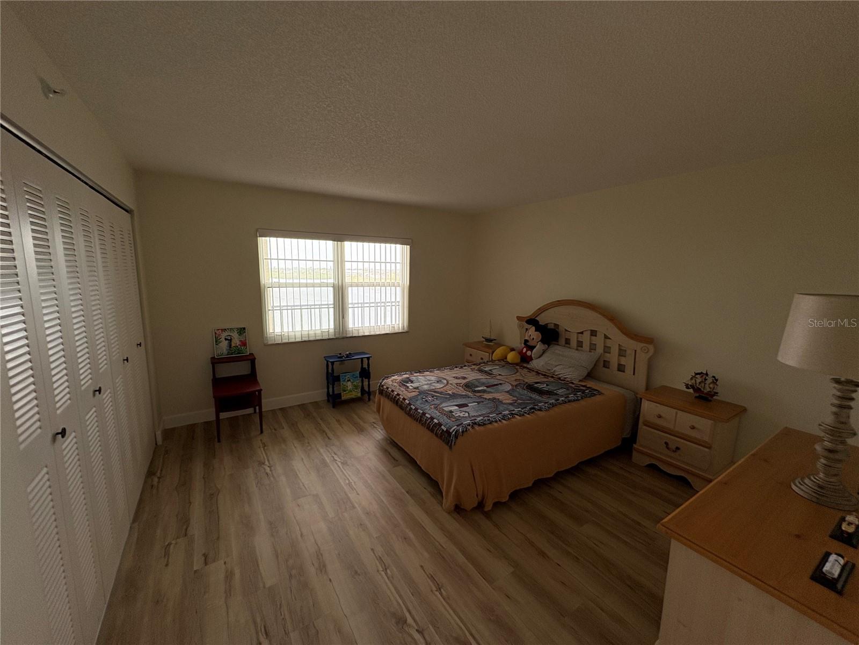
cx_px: 430
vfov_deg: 85.7
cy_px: 322
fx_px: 347
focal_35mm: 14
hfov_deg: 102.1
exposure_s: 1/114
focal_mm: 2.22
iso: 125
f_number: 2.2
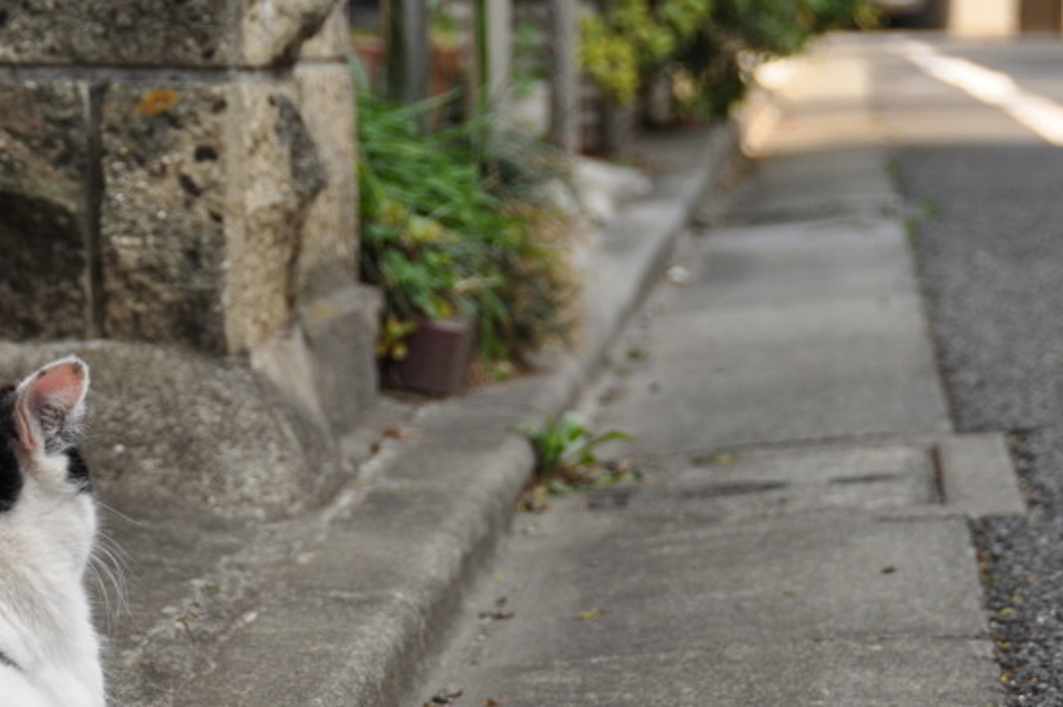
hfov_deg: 13.0
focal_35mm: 158
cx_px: 551
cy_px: 537
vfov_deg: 8.7
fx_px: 4662
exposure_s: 1/320
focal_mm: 56
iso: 200
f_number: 4.8
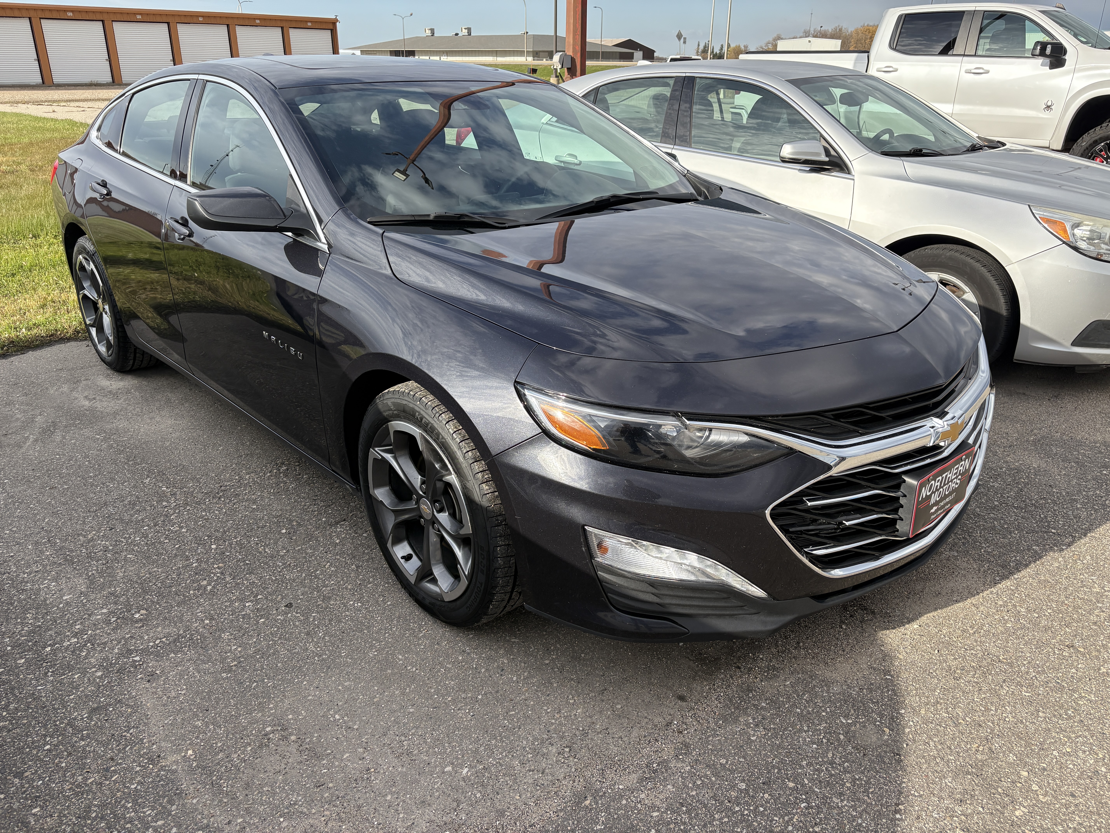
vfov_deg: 53.1
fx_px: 834
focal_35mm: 26
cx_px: 555
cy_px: 416
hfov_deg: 67.3
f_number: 1.6
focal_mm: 5.96
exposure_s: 1/1626
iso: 64
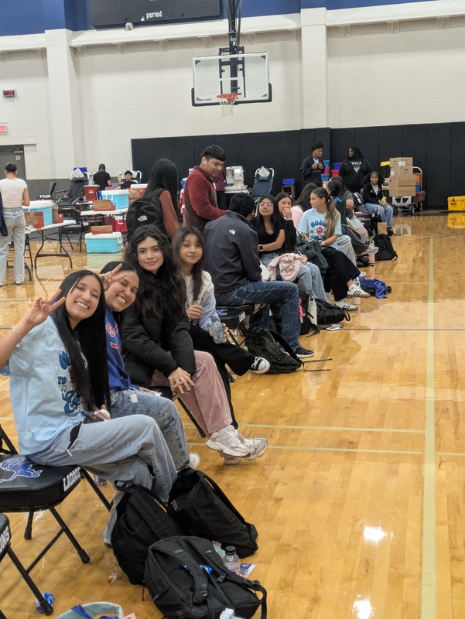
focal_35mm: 51
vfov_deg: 37.5
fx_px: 912
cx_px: 232
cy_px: 310
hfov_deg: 28.6
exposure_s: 1/120
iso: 332
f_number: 1.89
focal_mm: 5.43
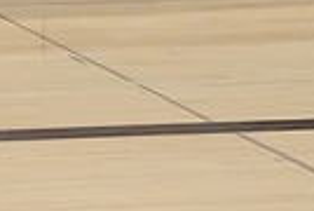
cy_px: 141
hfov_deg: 7.9
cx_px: -757
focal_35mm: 206
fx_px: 1801
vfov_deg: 6.7
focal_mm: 5.4
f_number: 1.8
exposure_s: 1/120
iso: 160
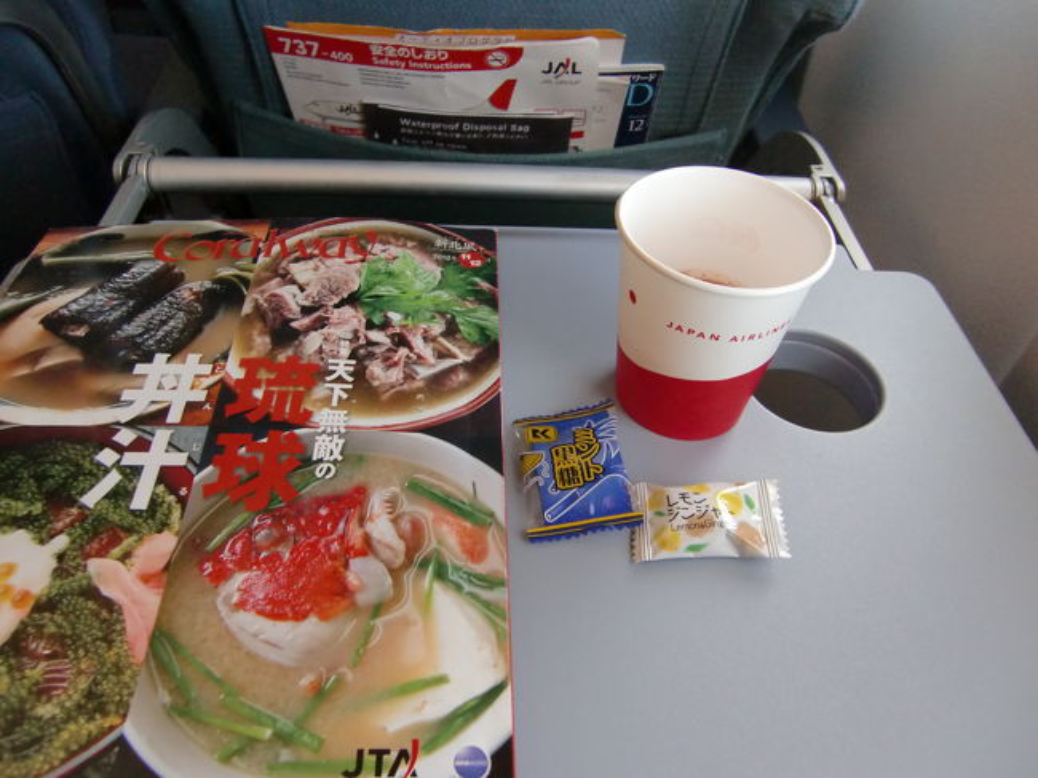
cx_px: 519
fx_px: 839
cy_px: 389
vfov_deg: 49.7
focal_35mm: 28
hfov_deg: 63.5
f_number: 2.6
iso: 400
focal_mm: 4.9
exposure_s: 1/50
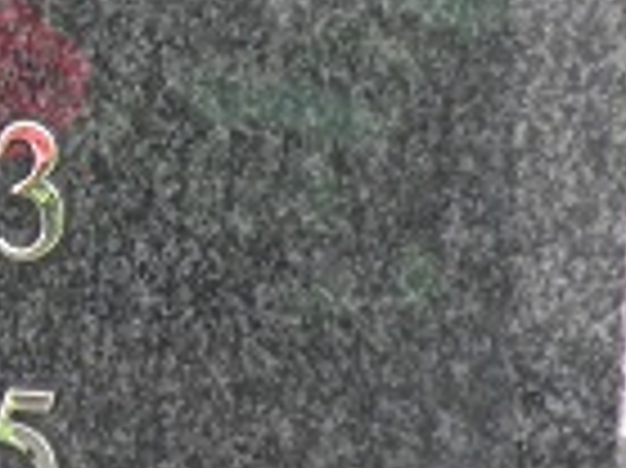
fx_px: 2656
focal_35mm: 147
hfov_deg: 12.0
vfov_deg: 9.9
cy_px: -94
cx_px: -621
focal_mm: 5.9
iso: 64
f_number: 3.7
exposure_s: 1/80
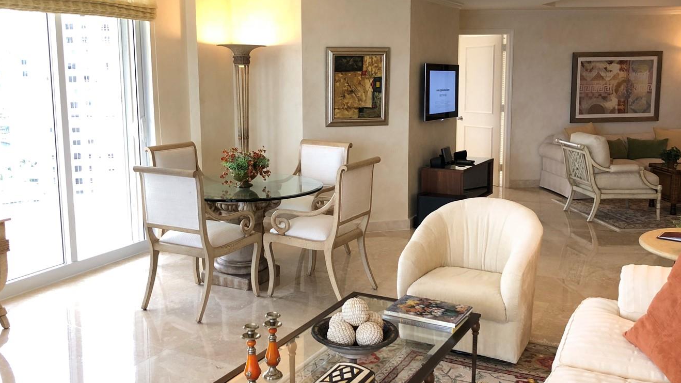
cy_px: 174
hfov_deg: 54.0
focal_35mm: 37
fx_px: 668
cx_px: 320
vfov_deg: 32.0
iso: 32
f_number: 1.8
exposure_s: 1/30
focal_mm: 4
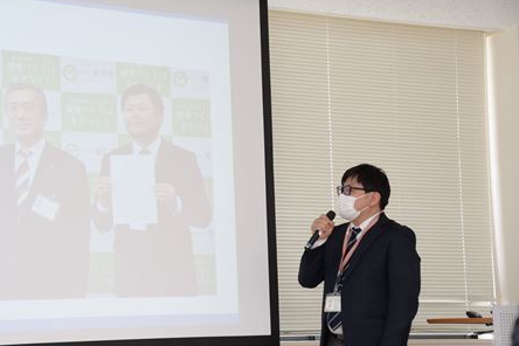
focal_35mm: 81
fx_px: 1168
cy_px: 185
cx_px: 233
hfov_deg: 25.0
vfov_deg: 16.9
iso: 400
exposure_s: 1/100
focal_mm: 48
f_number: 5.6
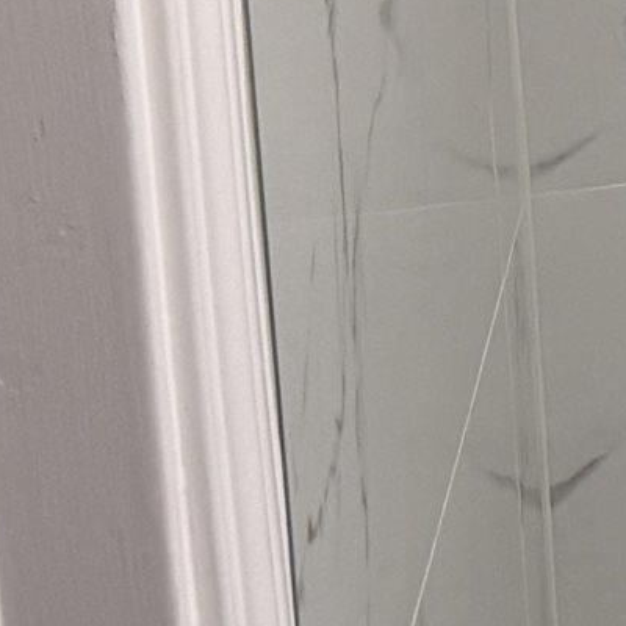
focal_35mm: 163
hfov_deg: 7.9
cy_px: -562
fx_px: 3335
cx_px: 2308
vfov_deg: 10.0
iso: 100
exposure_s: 1/120
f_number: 1.78
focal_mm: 6.76
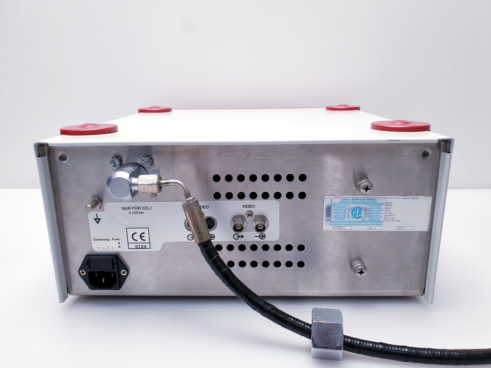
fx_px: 369
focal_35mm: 26
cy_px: 184
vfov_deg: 53.1
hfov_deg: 67.3
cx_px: 246
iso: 80
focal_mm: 4.3
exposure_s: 1/50
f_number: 2.4
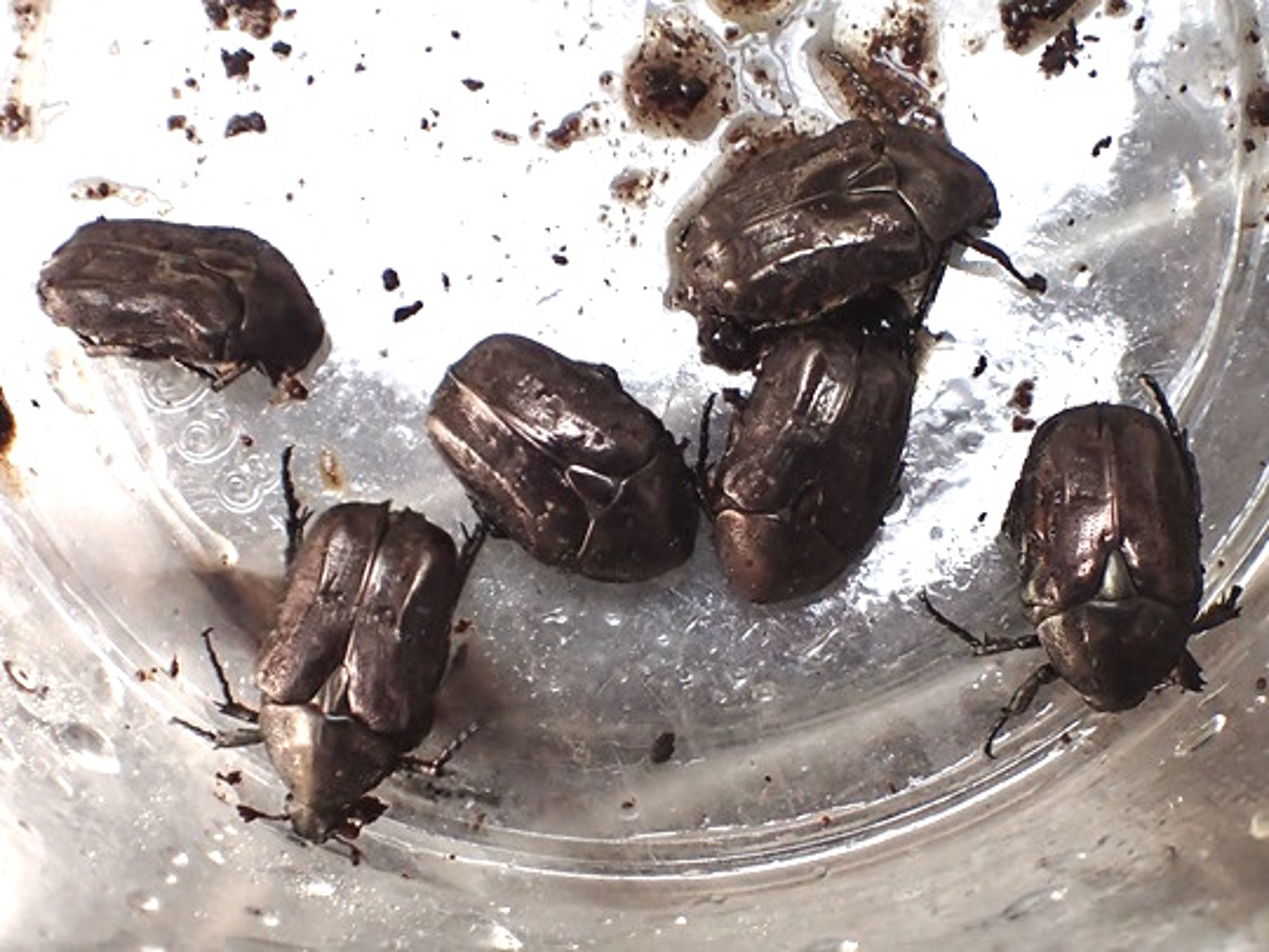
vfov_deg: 46.8
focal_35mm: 30
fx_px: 1100
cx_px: 634
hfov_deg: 60.0
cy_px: 476
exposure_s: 1/125
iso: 250
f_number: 2.3
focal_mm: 5.5
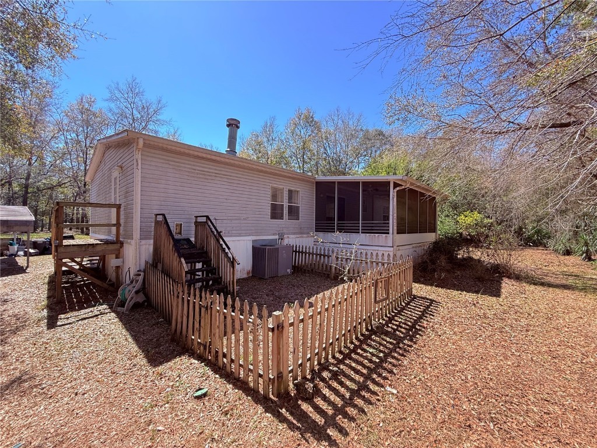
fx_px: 241
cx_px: 298
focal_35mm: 14
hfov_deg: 102.1
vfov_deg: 85.7
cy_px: 224
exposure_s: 1/374
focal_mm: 2.22
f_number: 2.2
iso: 64
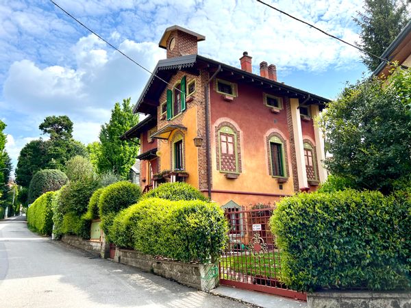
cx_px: 206
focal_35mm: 26
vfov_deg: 53.1
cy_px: 154
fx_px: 309
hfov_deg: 67.3
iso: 50
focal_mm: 5.7
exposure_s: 1/3460
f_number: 1.5
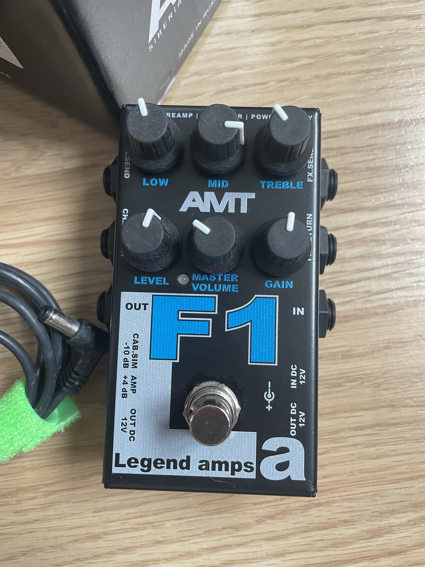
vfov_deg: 67.3
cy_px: 284
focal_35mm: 26
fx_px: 426
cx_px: 212
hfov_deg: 53.1
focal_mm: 4.2
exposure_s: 1/62
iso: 125
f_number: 1.6
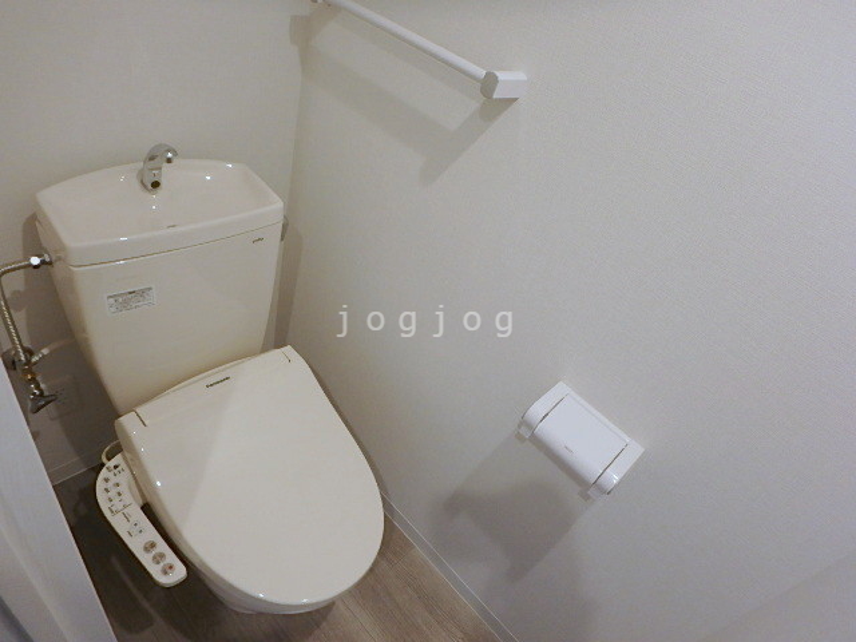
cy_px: 321
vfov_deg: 63.4
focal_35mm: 21
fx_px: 519
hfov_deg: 79.0
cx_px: 428
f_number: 3.5
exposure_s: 1/40
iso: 200
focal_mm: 3.7
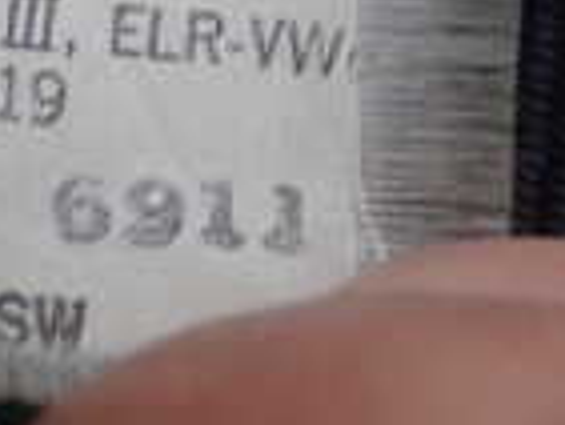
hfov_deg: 10.6
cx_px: -168
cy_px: -168
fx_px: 2989
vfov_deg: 8.0
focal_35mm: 183
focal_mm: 7.86
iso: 250
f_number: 2.9
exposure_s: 1/40
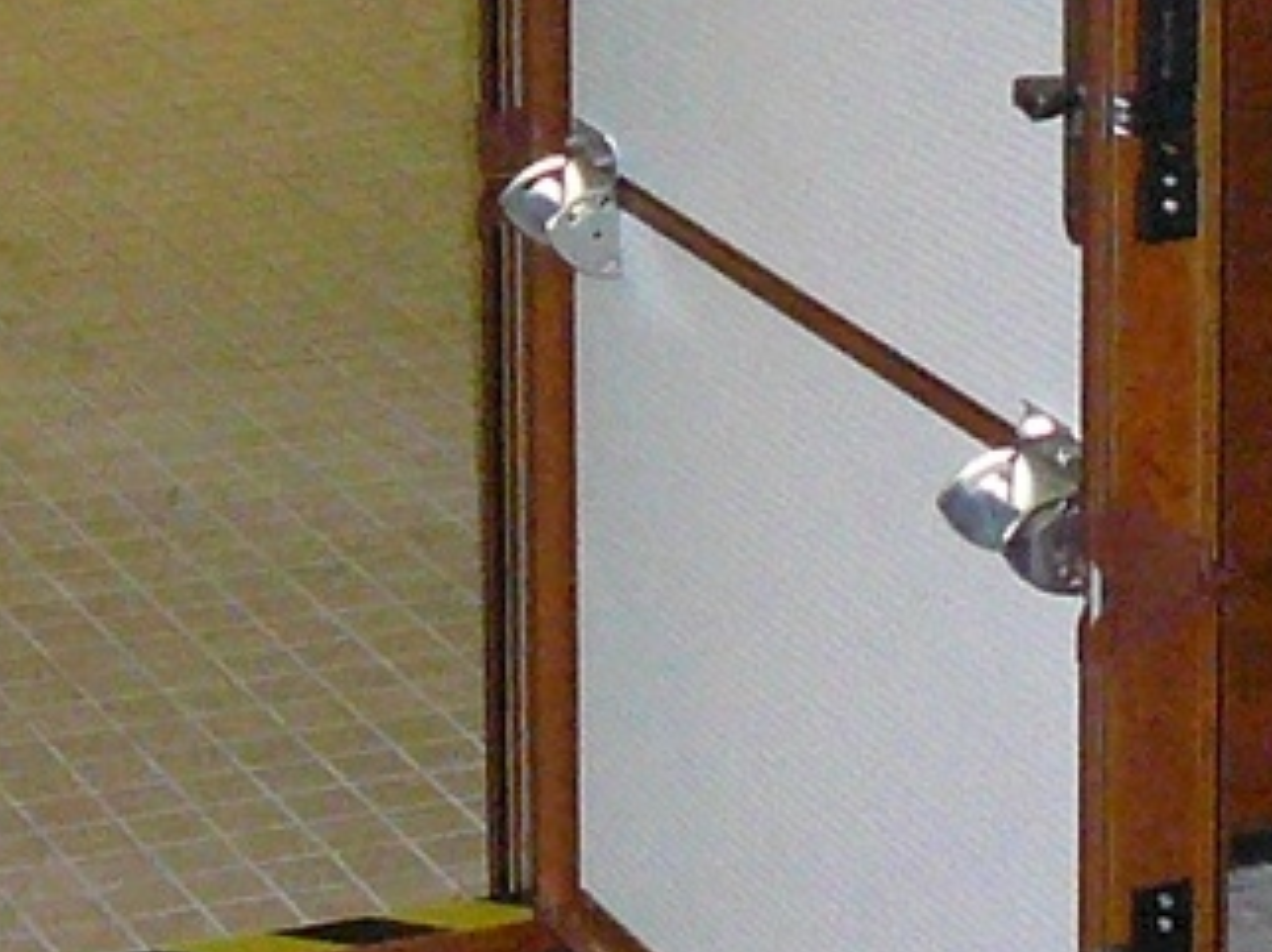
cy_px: -675
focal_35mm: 167
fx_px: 6132
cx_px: 190
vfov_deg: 8.6
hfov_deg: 11.8
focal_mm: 5.2
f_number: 2.8
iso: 400
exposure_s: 1/30
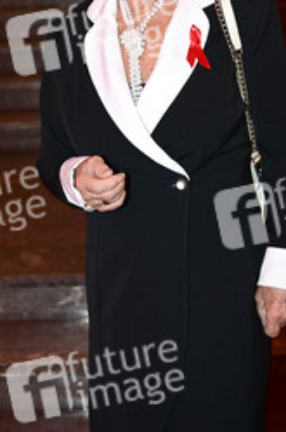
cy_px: 121
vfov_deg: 27.1
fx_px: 885
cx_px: 146
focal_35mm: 74
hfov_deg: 18.3
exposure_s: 1/200
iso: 1600
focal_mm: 46
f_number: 4
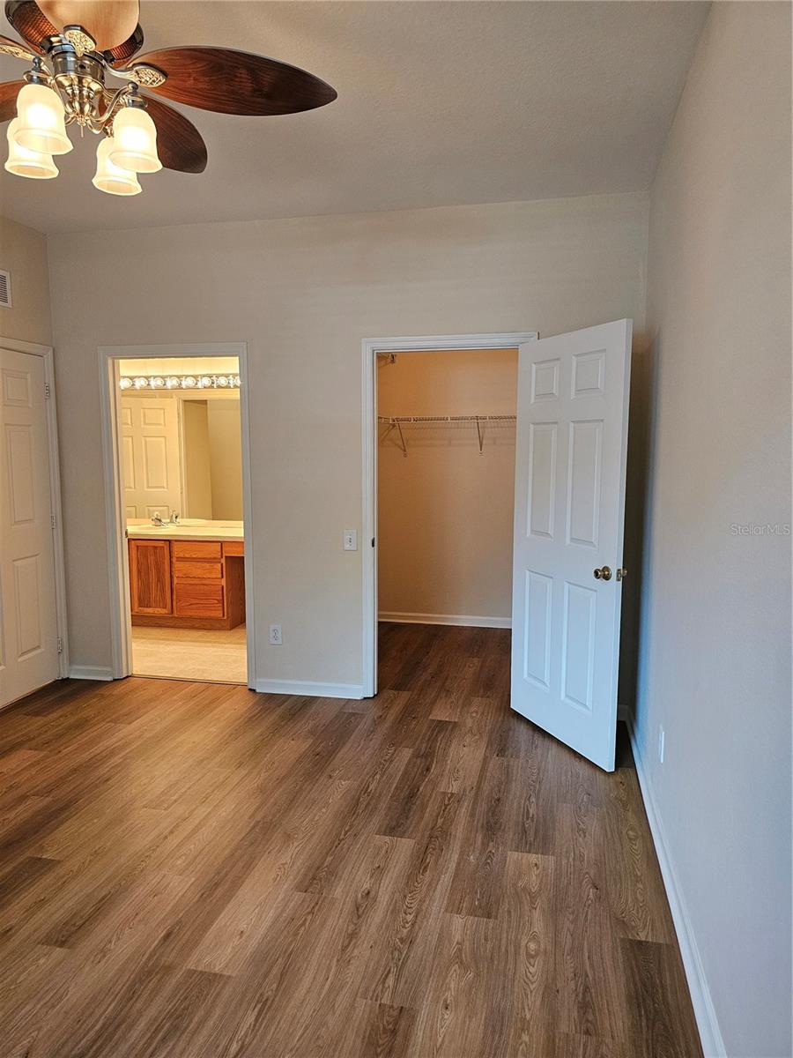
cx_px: 396
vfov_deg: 73.9
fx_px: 703
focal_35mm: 23
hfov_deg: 58.9
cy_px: 529
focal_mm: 6.3
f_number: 1.7
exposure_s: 1/120
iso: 500
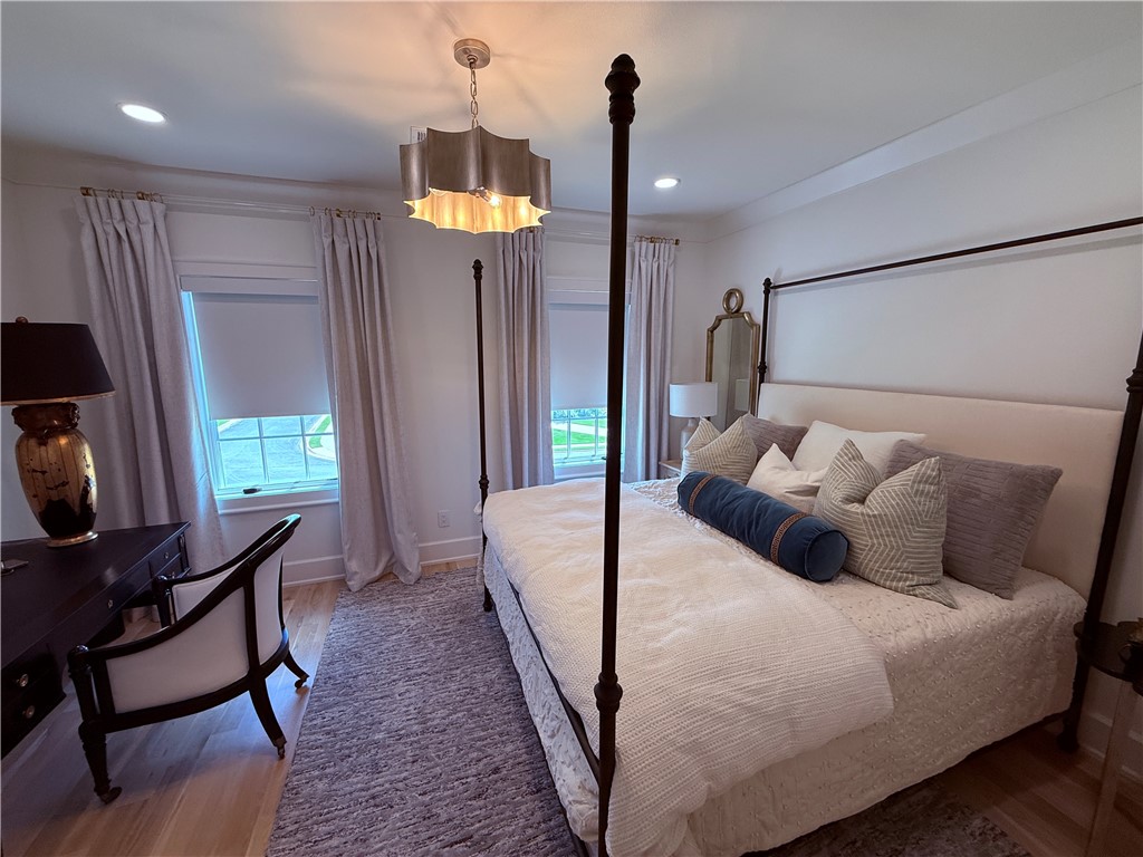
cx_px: 572
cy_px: 428
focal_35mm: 14
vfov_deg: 85.7
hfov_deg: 102.1
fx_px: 462
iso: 125
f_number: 2.2
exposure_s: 1/120
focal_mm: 2.22
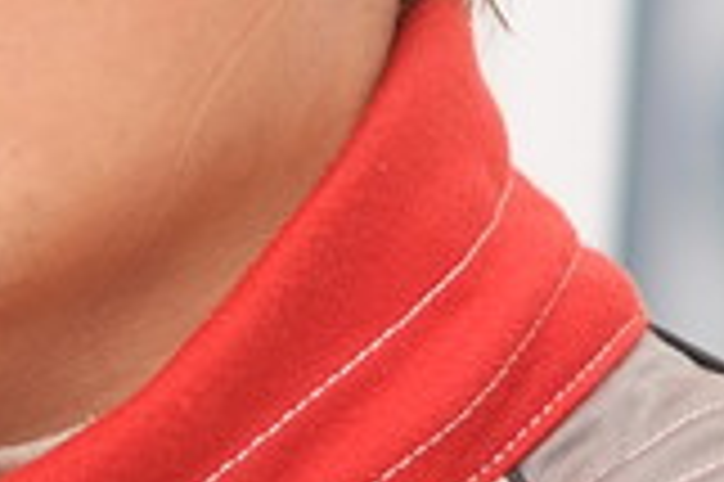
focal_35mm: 1206
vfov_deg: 1.1
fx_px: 24229
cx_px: -220
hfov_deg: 1.7
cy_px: -5
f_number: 2.8
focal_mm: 180
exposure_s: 1/250
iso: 400
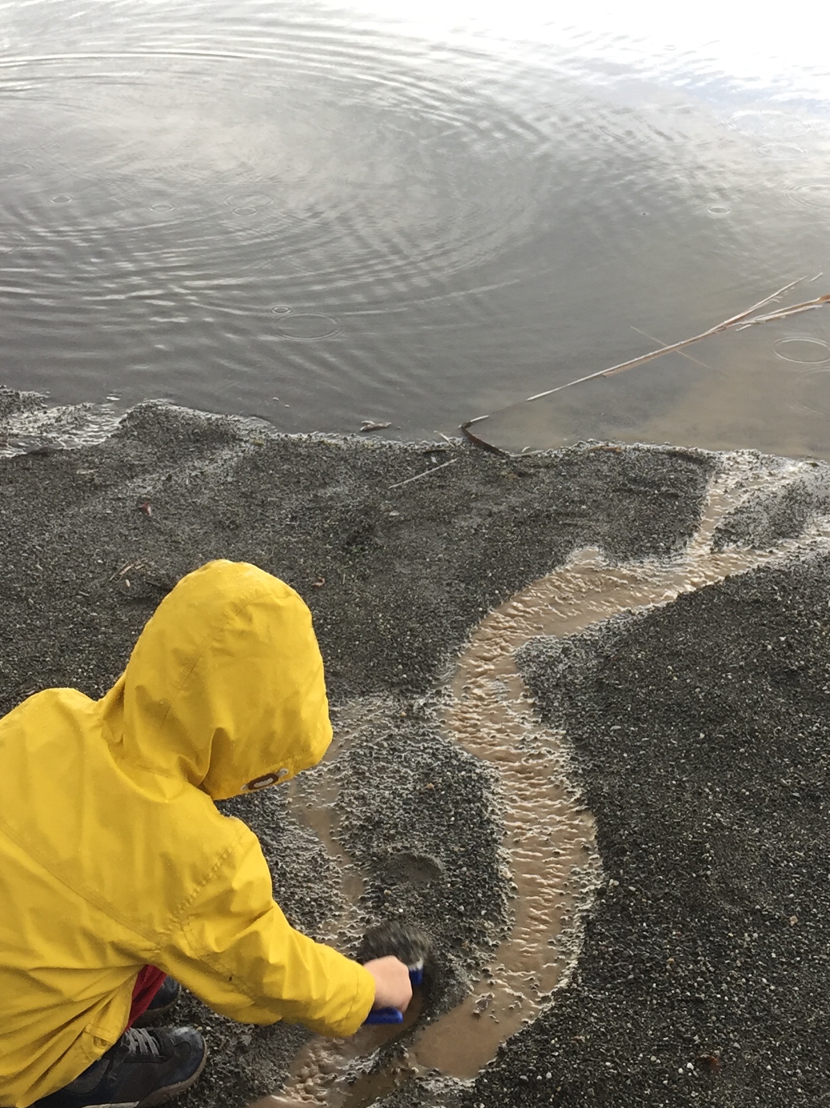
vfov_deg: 33.1
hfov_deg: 25.6
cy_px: 278
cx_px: 478
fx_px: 1823
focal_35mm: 57
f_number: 2.2
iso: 32
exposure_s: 1/60
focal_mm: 4.15
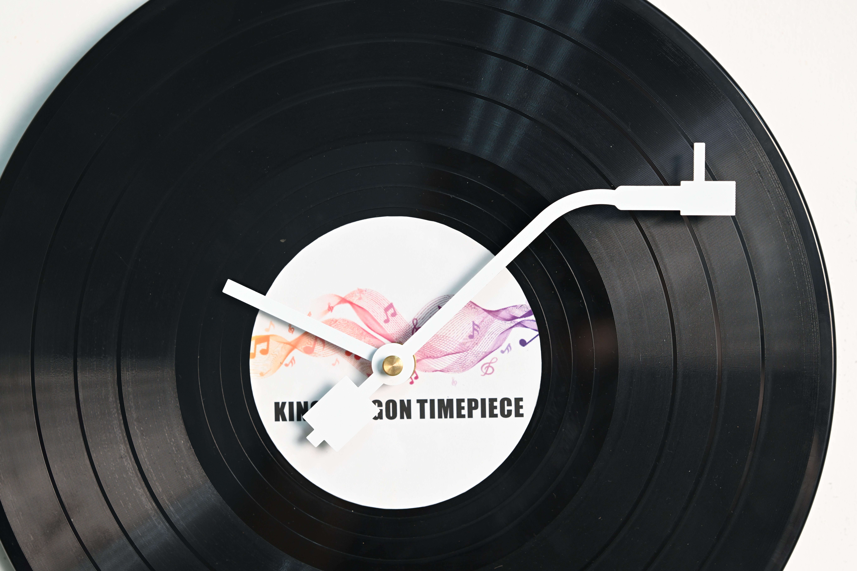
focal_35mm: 85
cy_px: 286
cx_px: 428
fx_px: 2023
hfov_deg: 23.9
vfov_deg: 16.1
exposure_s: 1/100
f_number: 4
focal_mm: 85
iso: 1000
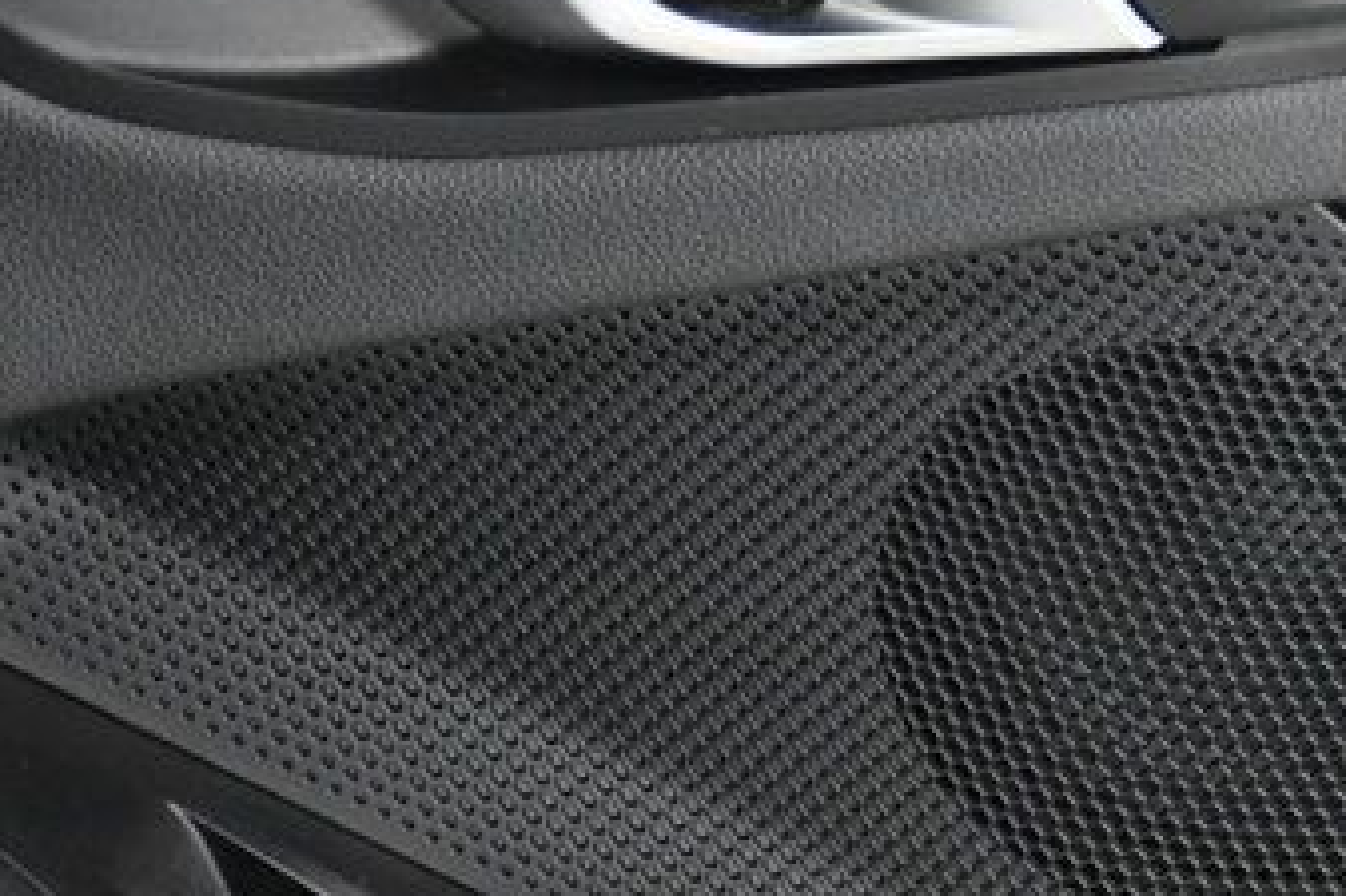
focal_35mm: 227
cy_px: 725
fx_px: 8483
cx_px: 1653
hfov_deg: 9.0
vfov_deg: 6.0
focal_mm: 50
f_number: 5
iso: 2500
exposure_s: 1/100
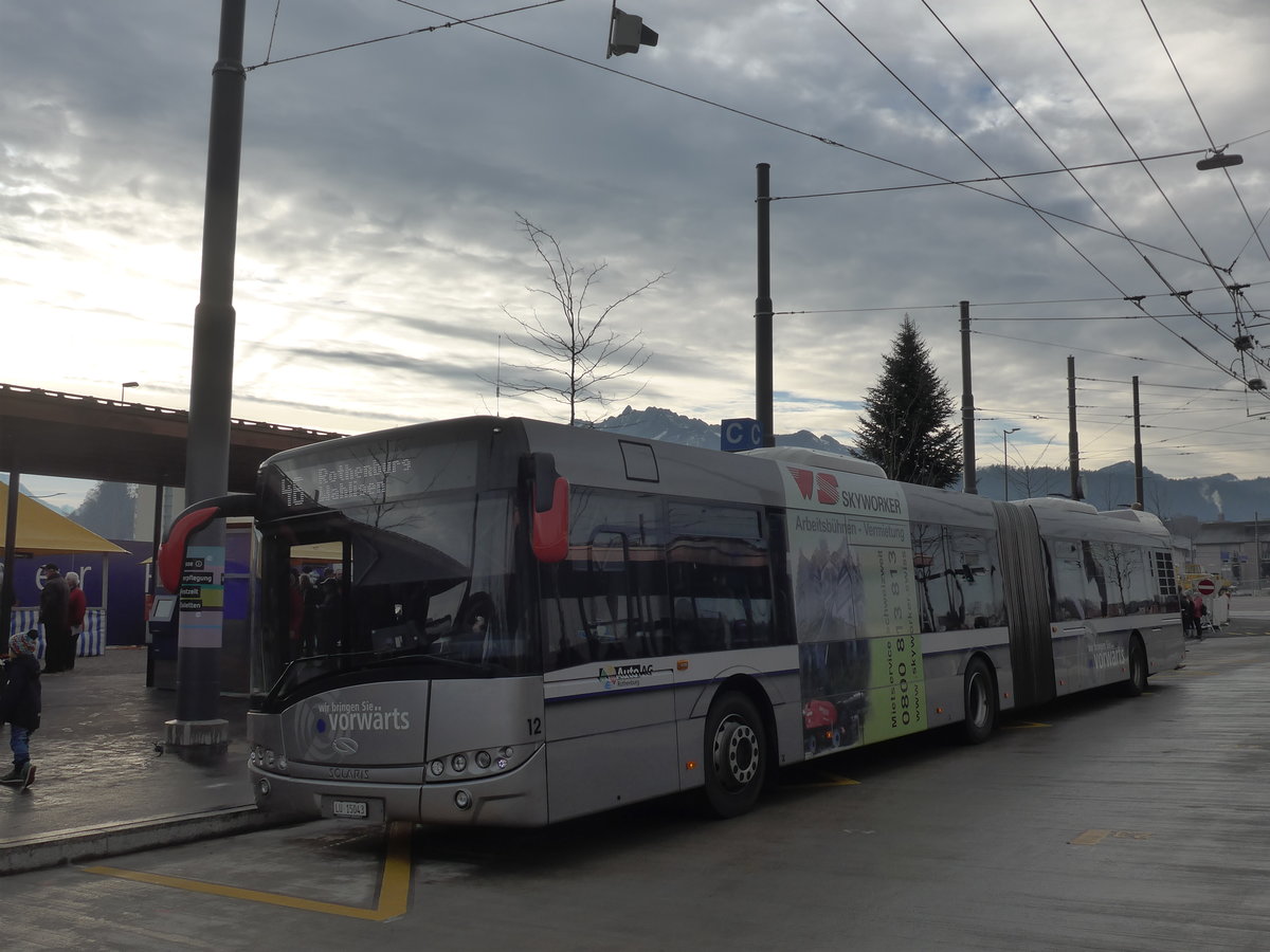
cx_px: 635
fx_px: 1247
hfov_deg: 54.0
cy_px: 476
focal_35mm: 34
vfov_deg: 41.8
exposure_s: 1/800
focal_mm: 7
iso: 160
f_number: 5
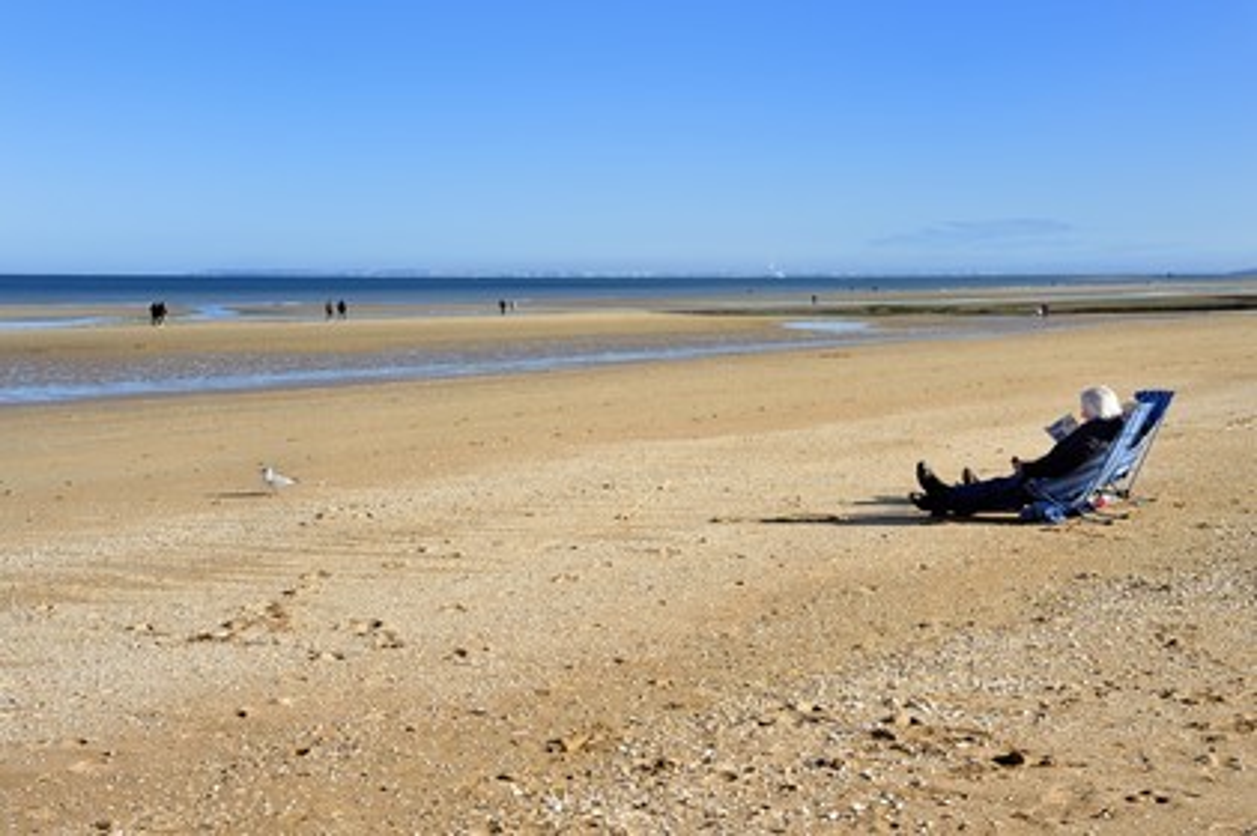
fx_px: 1954
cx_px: 628
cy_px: 418
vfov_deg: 24.2
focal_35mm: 56
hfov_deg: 35.7
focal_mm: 56
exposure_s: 1/320
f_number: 11
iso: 200
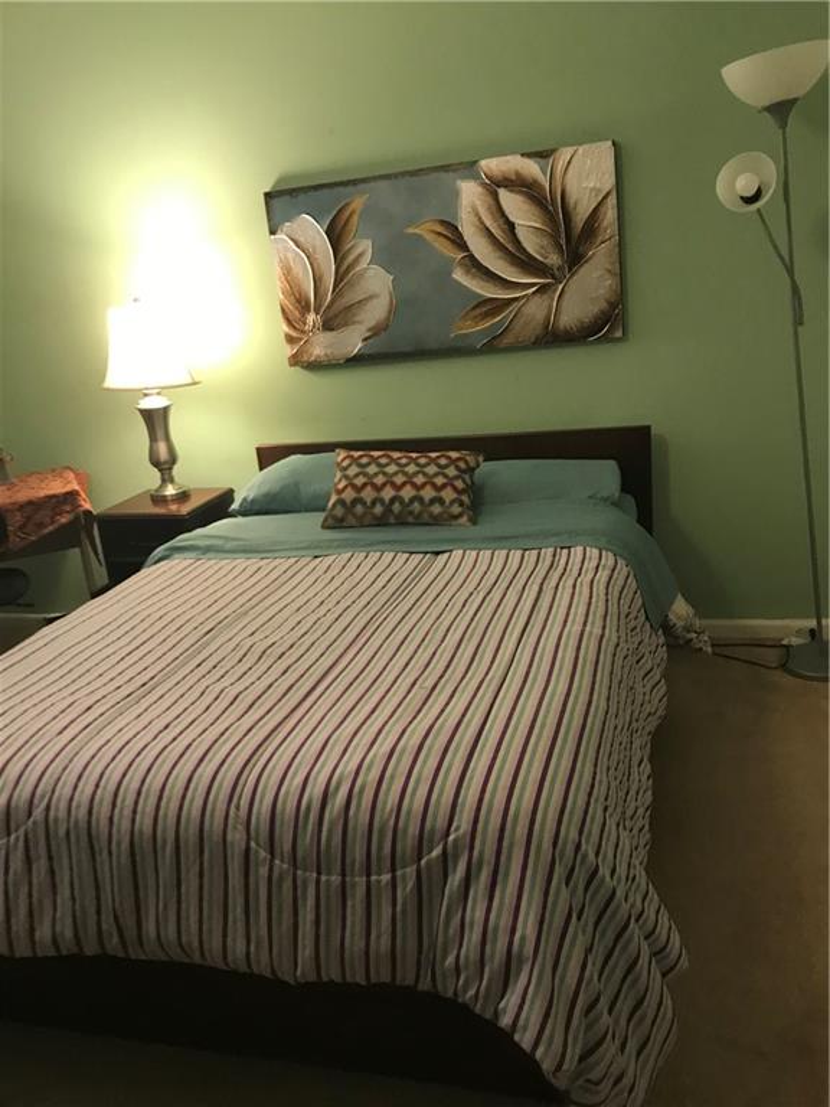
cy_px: 554
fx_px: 895
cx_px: 415
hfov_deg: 49.7
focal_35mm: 28
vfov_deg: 63.4
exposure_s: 1/15
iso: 40
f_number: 1.8
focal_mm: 3.99
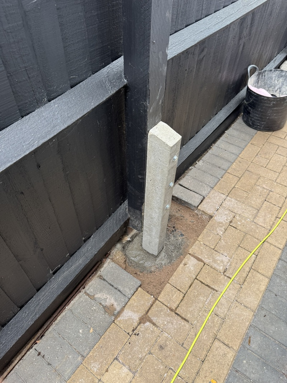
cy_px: 192
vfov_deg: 71.6
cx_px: 144
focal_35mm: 24
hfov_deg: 56.8
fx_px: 265
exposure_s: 1/121
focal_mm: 6.76
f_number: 1.78
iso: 100
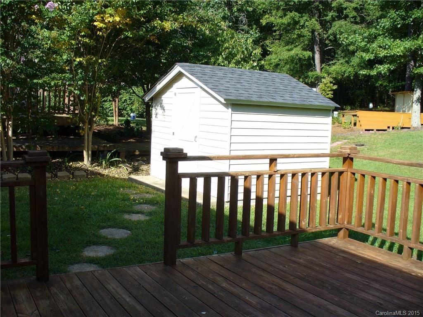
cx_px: 212
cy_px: 158
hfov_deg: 50.1
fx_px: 452
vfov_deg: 38.7
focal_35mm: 37
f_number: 5.6
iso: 80
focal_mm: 6.1
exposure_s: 1/160
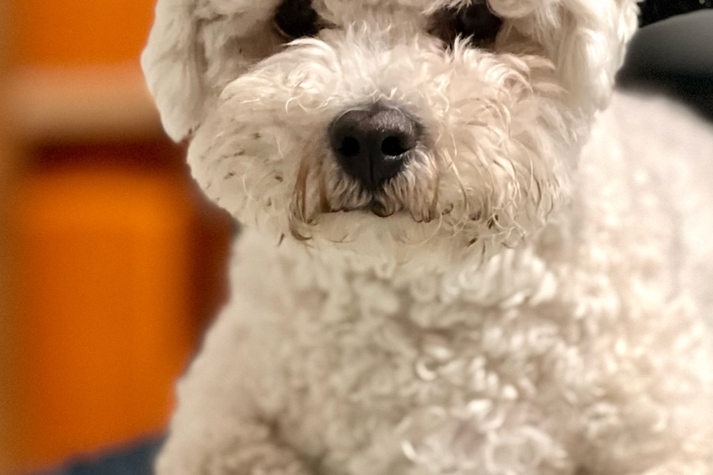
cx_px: 400
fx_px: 2891
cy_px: 29
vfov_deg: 9.3
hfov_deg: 14.1
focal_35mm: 146
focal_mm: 9
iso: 500
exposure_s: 1/14
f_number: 2.8
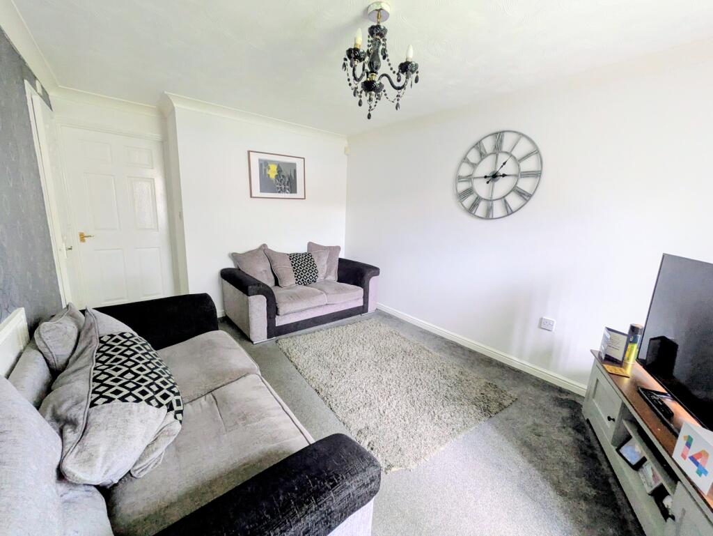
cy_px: 268
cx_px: 356
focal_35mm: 14
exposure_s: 1/33.3
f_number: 2.2
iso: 539
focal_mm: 1.83
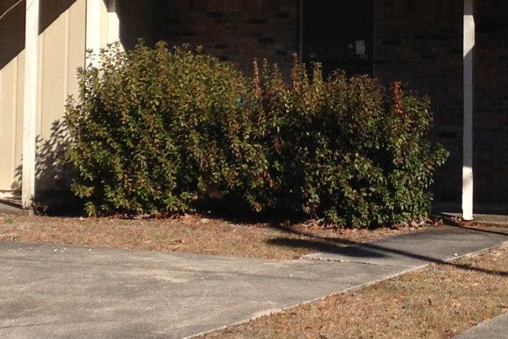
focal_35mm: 132
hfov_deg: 15.5
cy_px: -17
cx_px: 331
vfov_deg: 10.3
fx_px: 1863
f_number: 2.4
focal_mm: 4.12
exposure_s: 1/1808
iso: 50
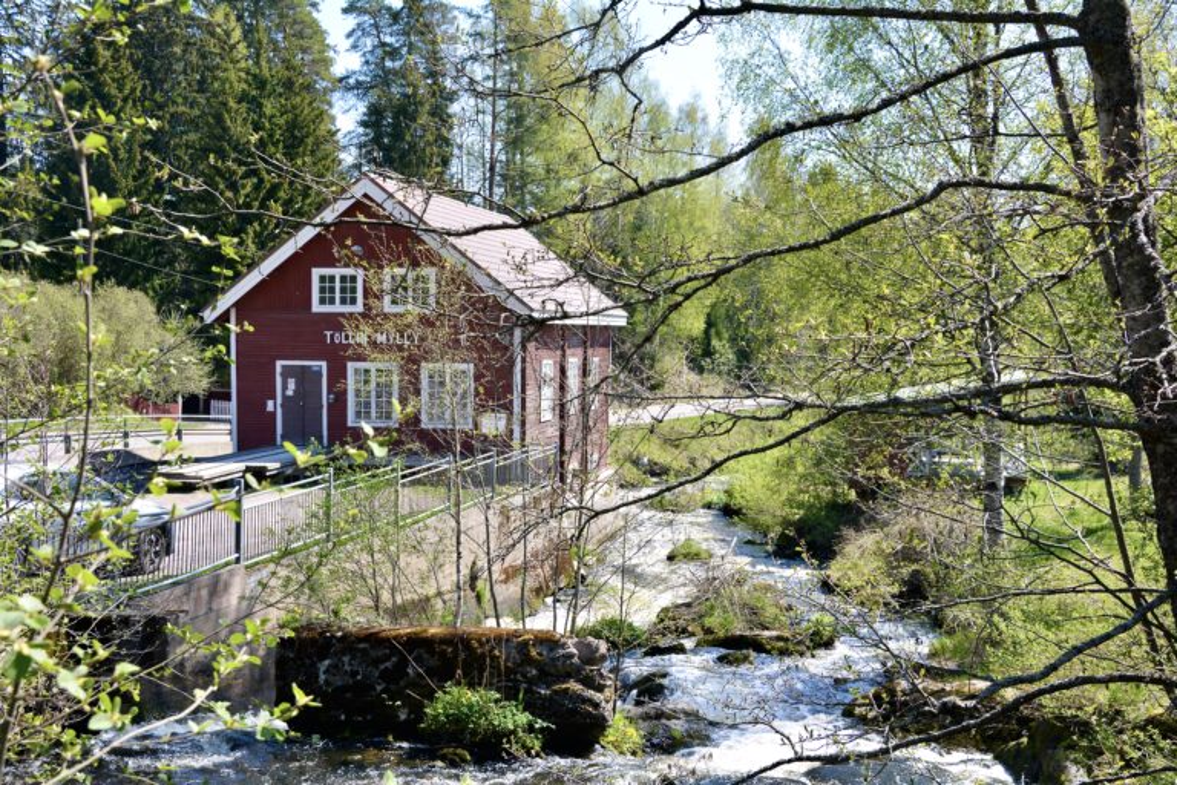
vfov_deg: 31.9
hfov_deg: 46.4
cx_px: 588
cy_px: 392
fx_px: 1373
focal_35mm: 42
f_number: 8
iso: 200
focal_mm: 28
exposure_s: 1/250
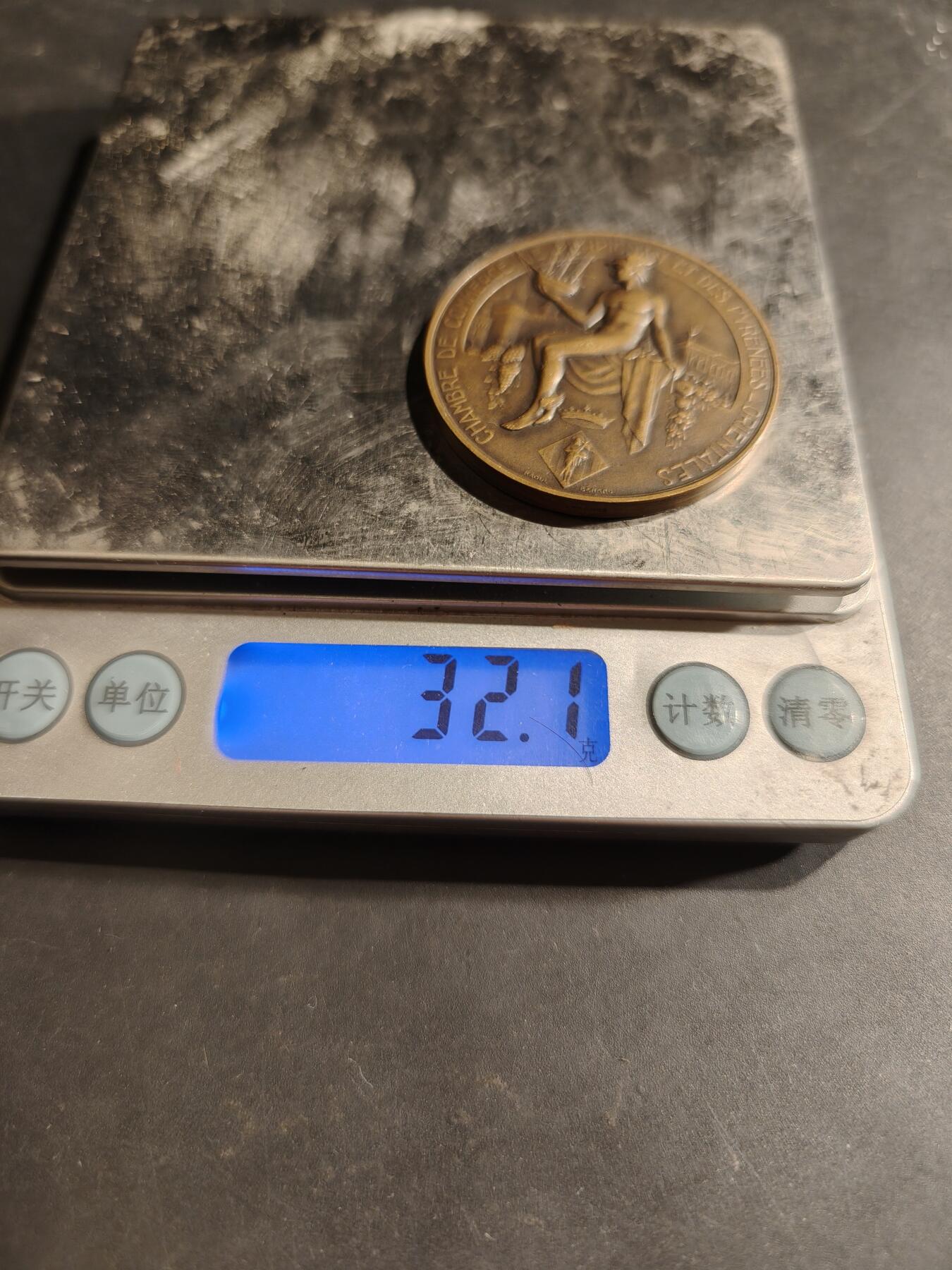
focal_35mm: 23
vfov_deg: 73.9
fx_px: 843
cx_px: 476
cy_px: 635
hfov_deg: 58.9
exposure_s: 1/100
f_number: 1.6
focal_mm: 6.06
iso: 125
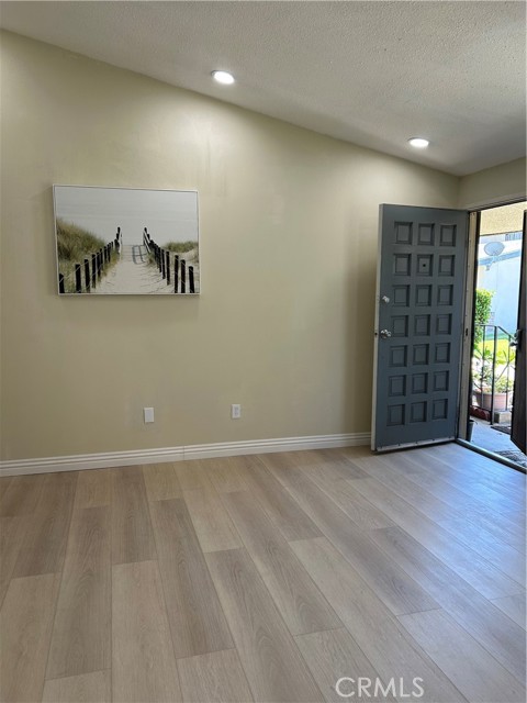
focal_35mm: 26
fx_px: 528
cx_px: 264
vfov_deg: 67.3
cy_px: 352
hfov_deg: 53.1
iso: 64
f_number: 1.5
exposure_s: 1/160
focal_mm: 5.7
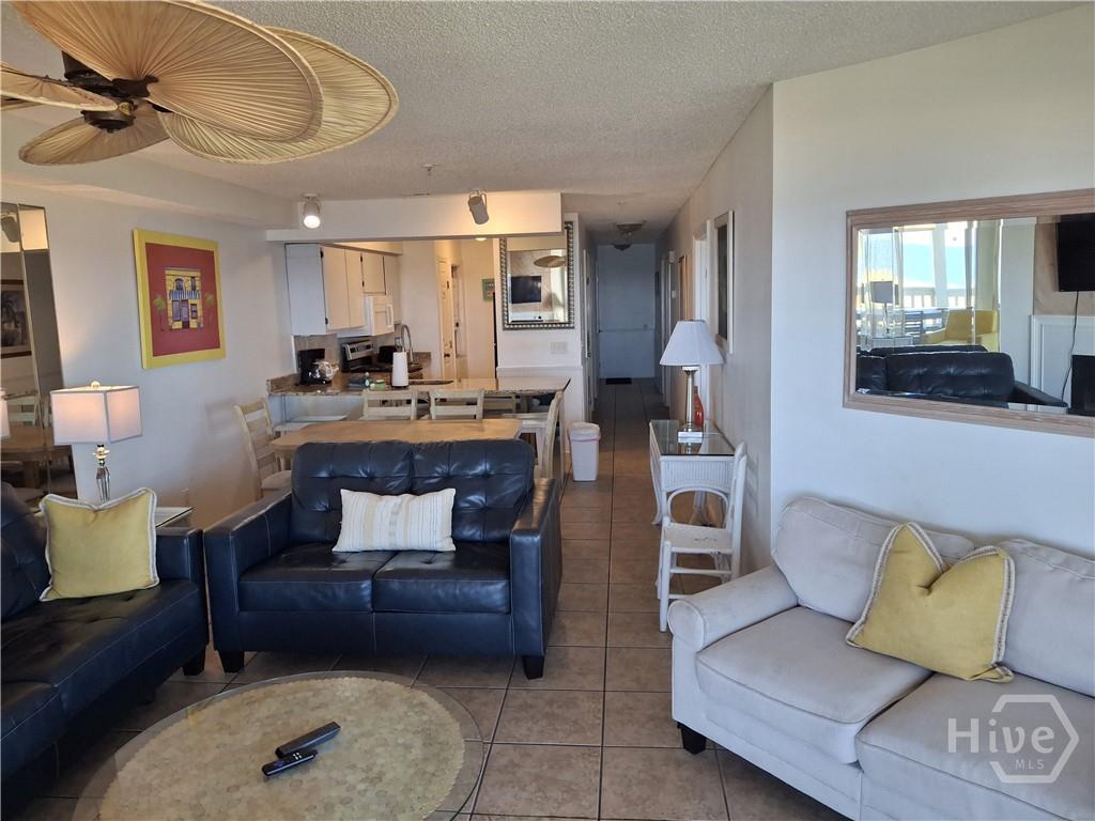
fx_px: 791
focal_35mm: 25
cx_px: 548
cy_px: 410
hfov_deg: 69.4
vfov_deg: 54.9
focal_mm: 4.69
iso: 200
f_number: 1.8
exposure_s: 1/120
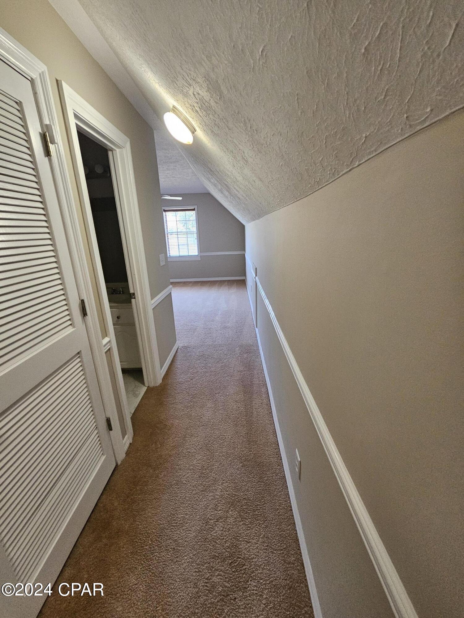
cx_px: 232
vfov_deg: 106.2
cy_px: 309
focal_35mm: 13
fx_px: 232
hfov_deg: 89.9
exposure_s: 1/60
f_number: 2.2
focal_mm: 2.2
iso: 400
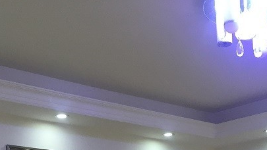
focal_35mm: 78
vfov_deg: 14.6
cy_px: 212
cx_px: 104
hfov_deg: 27.1
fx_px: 552
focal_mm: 4.15
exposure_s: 1/33
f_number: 2.2
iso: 40
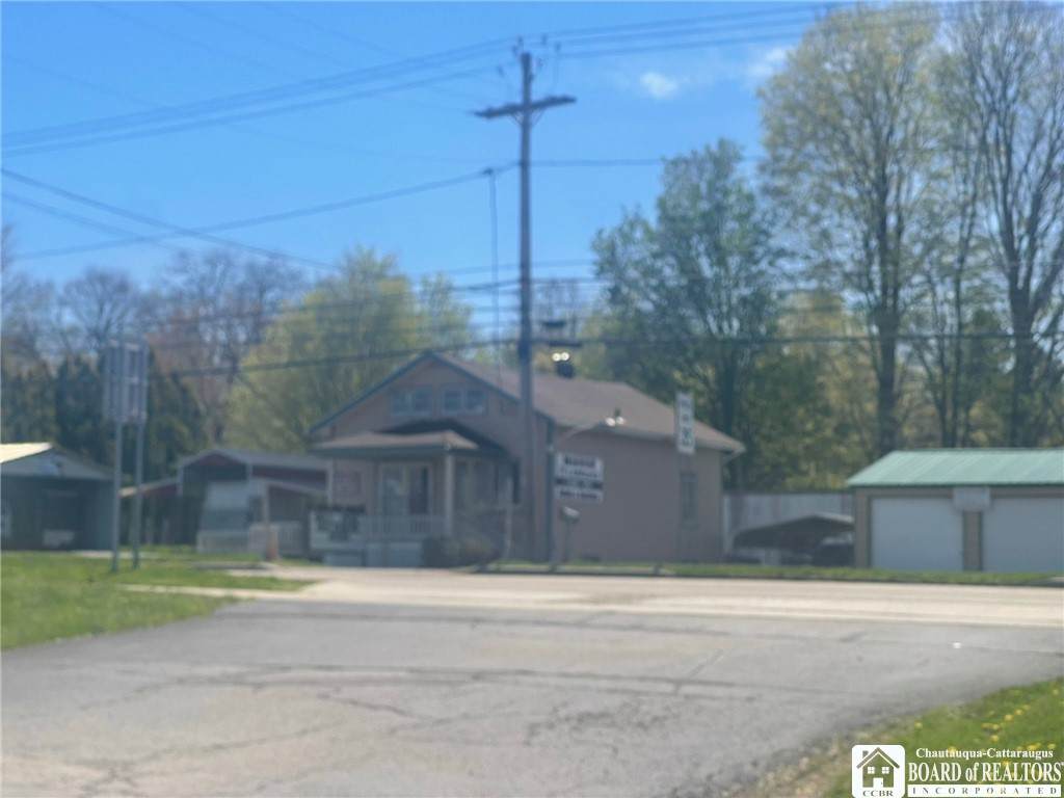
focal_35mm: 64
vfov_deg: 22.9
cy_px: 399
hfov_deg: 30.3
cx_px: 532
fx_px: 1967
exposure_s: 1/1085
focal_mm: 7.5
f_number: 2.2
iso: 20
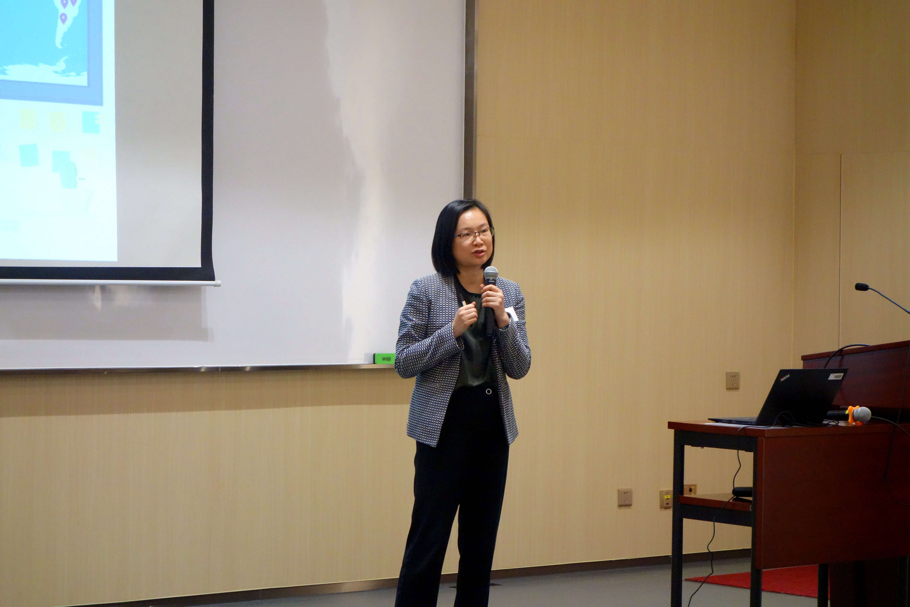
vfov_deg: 13.7
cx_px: 455
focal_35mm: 100
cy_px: 304
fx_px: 2528
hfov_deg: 20.4
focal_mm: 37.1
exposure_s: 1/100
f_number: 4.9
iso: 1250
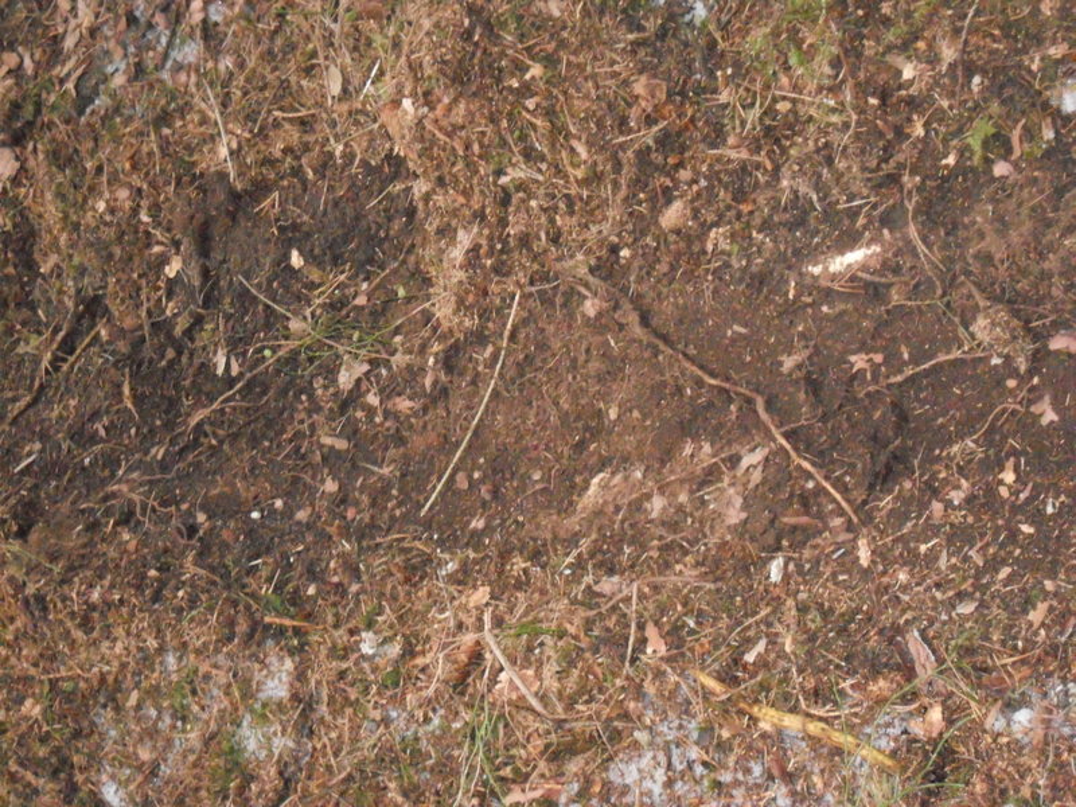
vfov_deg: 19.1
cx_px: 538
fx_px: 2393
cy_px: 404
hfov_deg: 25.3
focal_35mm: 77
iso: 1600
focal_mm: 13.9
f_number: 5.9
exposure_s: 1/60
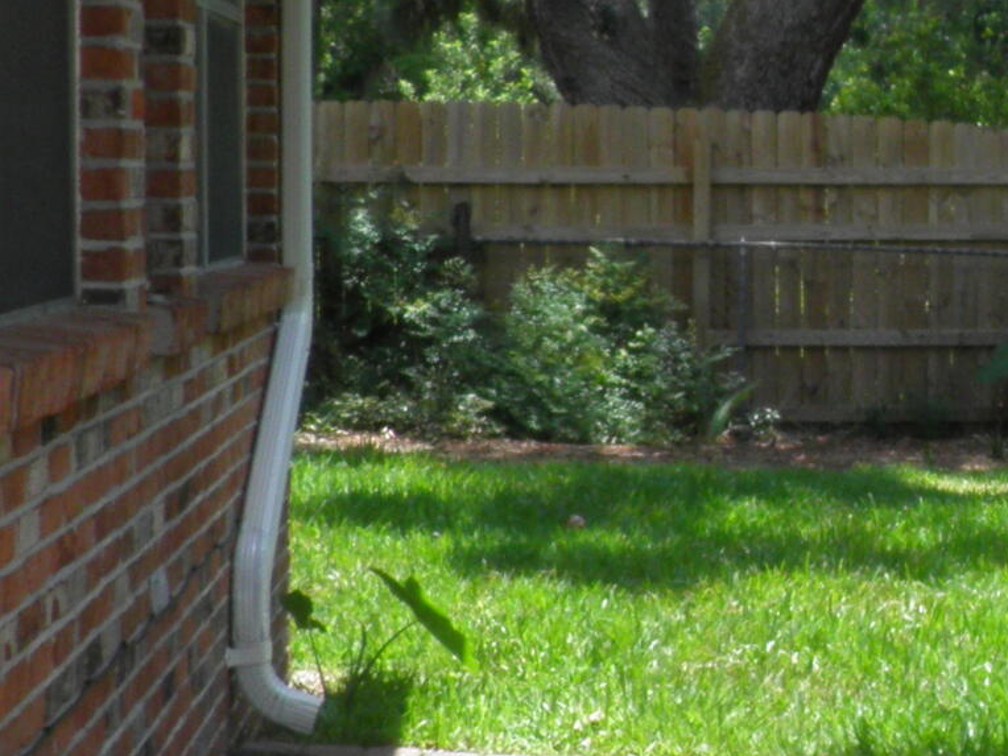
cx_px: 1028
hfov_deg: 17.4
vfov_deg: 13.5
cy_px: 332
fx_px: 3203
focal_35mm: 110
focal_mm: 4.9
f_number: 5.7
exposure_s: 1/100
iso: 50
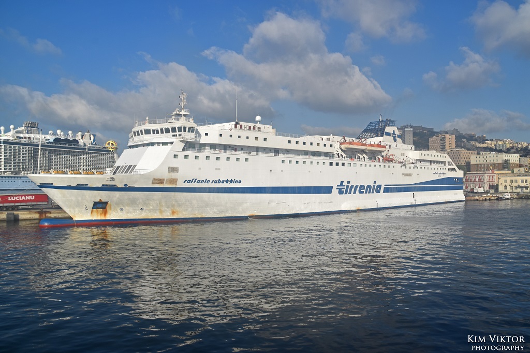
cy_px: 176
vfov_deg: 47.9
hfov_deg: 67.4
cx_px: 265
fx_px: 397
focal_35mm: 27
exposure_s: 1/500
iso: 200
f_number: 11
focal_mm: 18
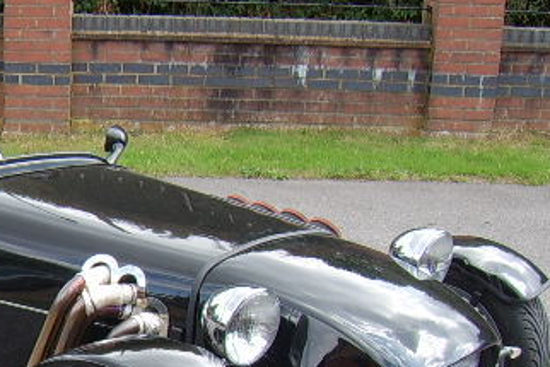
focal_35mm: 64
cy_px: 335
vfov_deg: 20.8
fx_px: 978
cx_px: 58
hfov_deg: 30.1
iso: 50
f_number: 4
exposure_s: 1/104
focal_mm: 8.13
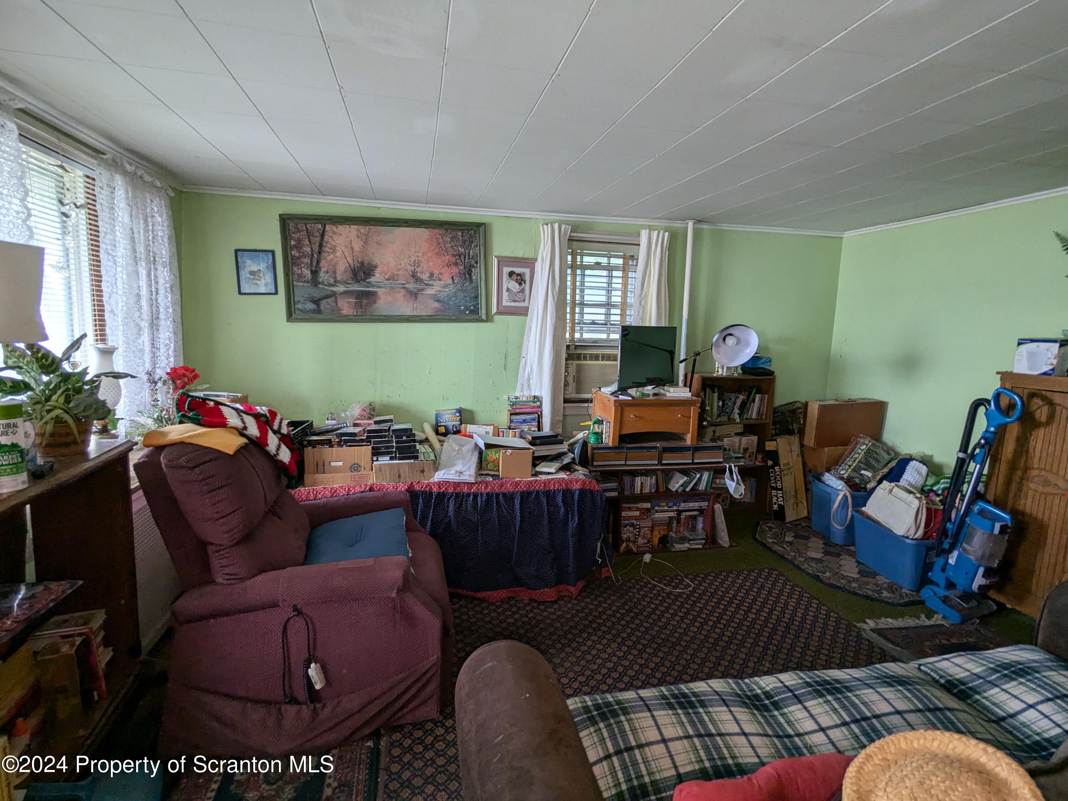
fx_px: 494
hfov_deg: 94.5
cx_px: 534
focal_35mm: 16
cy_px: 400
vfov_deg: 78.1
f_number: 2.2
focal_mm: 2.35
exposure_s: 1/40
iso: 103
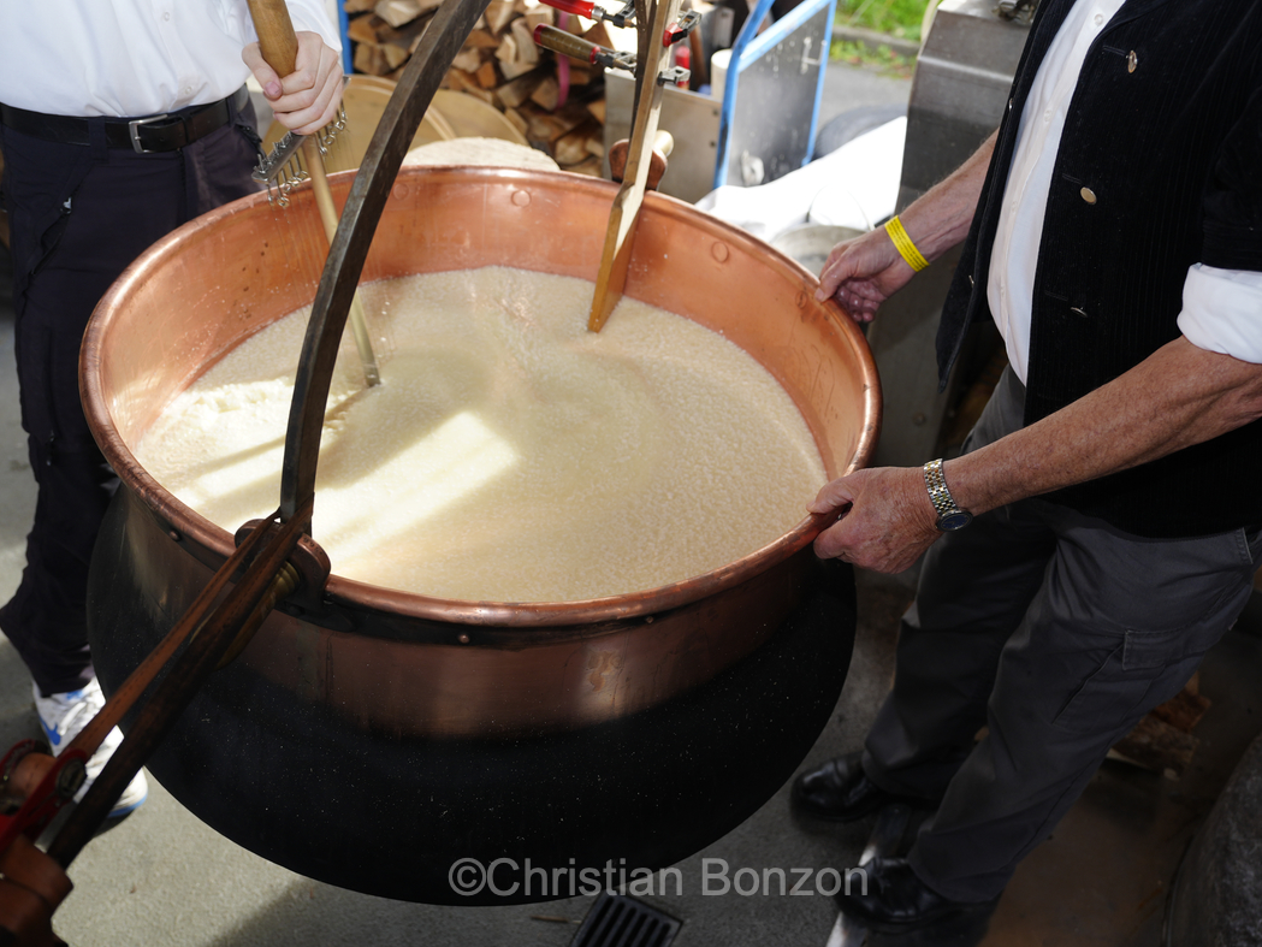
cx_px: 659
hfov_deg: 55.3
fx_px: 1203
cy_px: 474
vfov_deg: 43.0
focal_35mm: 33
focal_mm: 30
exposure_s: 1/160
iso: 250
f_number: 3.5
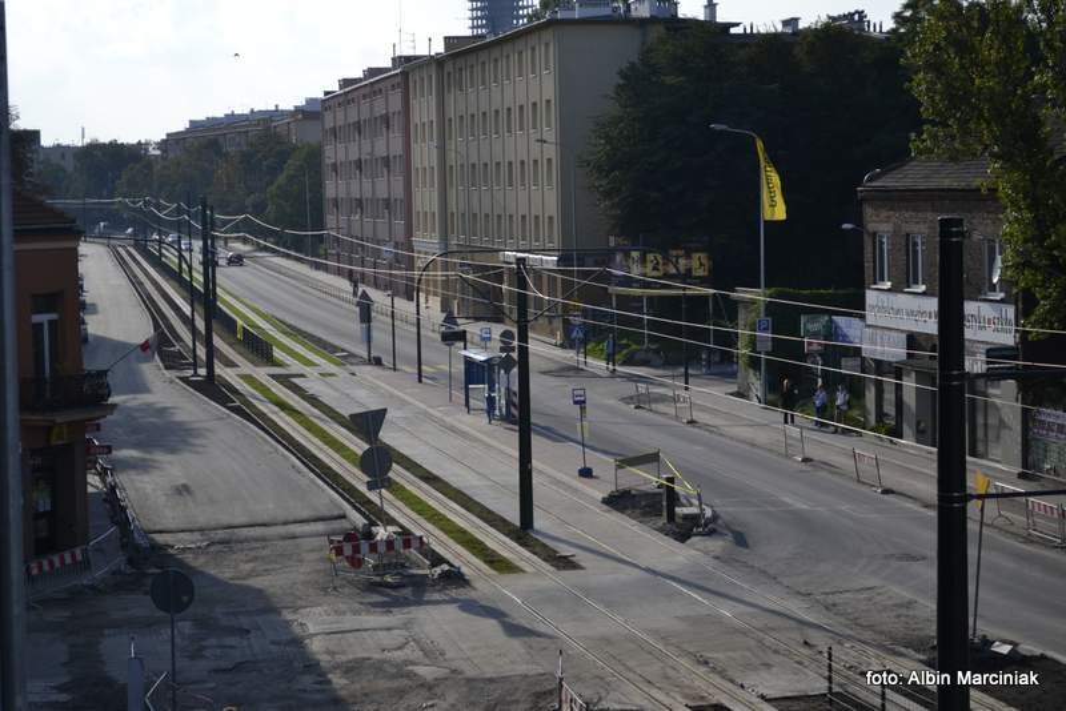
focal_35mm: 82
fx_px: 2444
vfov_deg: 16.6
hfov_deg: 24.6
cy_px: 356
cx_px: 533
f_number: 6.3
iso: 400
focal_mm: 55
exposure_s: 1/1600
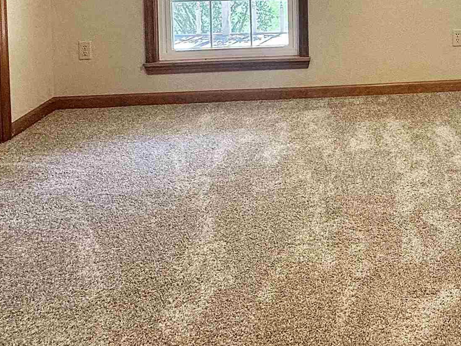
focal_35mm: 39
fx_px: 519
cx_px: 409
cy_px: -52
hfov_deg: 43.9
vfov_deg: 31.7
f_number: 2.2
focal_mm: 2.22
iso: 125
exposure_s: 1/120
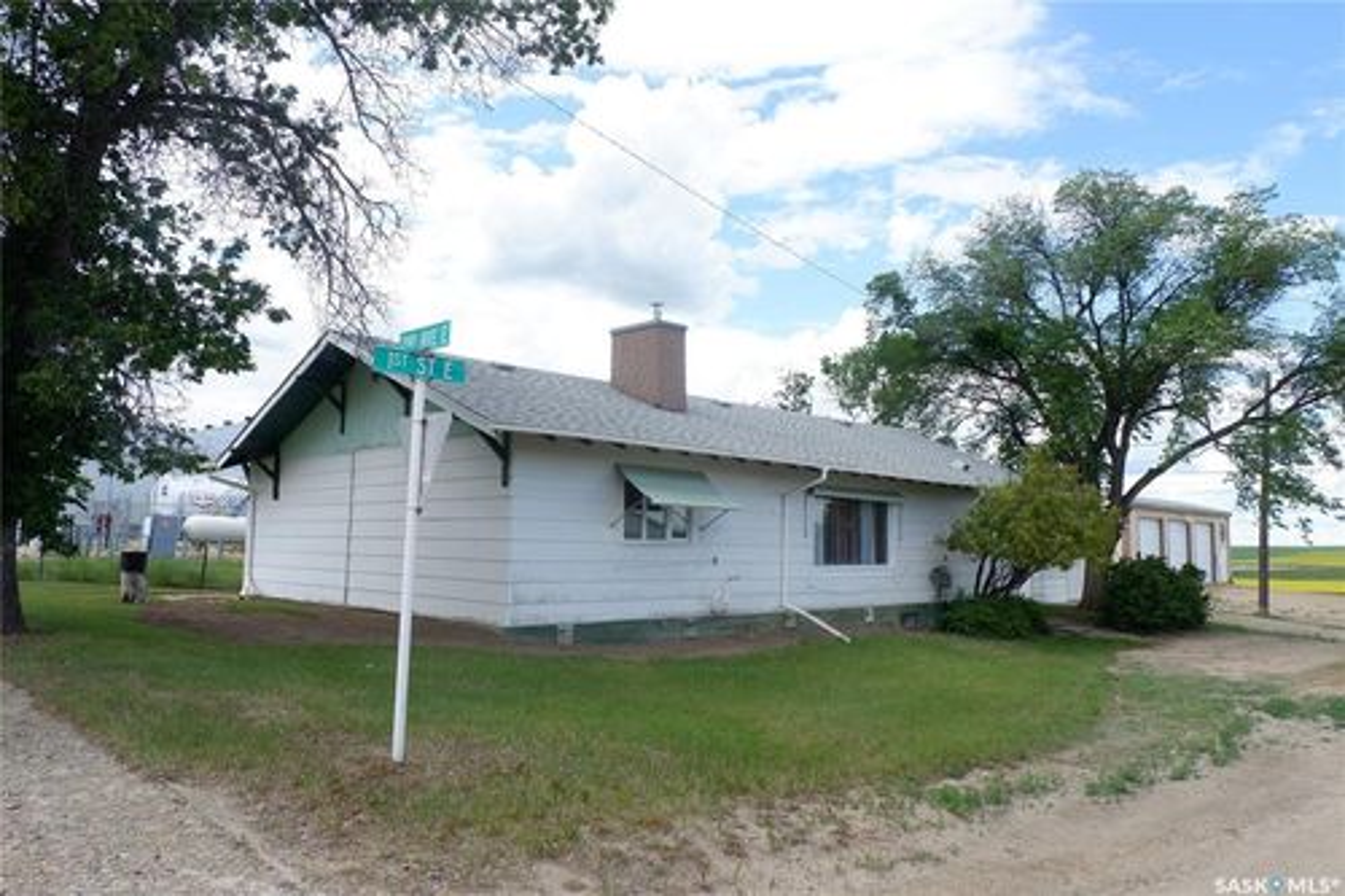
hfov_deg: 73.8
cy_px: 448
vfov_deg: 53.1
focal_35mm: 24
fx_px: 896
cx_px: 672
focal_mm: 16
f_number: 8
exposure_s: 1/220
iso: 200
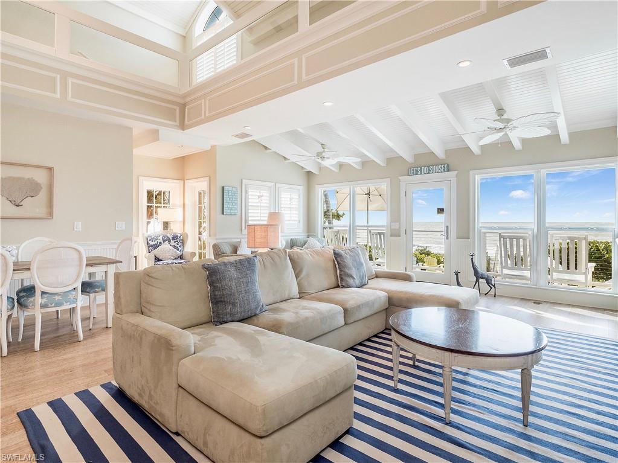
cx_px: 309
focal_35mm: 18
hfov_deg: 87.8
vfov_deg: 71.6
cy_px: 232
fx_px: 321
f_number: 7.1
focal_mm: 9
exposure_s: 1/200
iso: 200
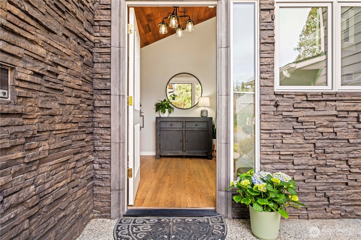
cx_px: 180
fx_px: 211
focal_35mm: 21
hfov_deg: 81.2
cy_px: 120
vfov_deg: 59.5
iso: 250
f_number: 8
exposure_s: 1
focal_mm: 13.8
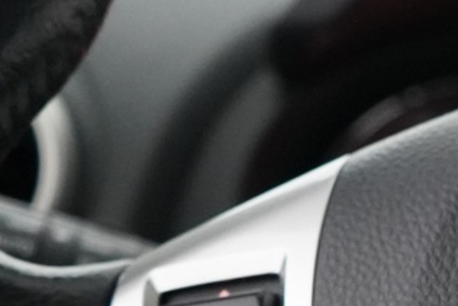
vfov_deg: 8.5
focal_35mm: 159
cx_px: 803
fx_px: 2024
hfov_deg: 12.0
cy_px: 400
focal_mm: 31
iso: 5000
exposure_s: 1/60
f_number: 4
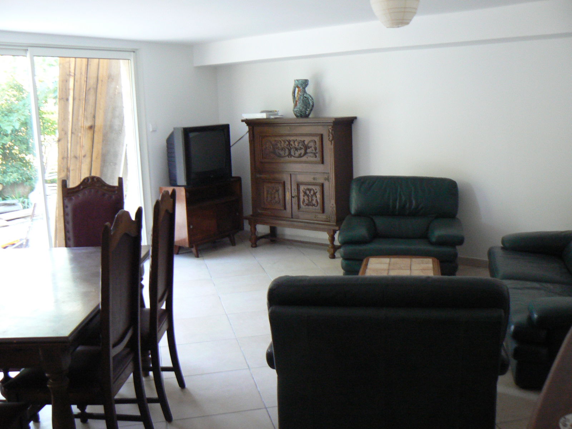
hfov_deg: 51.4
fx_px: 595
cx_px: 286
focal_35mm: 36
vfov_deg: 39.7
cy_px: 214
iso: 200
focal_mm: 6
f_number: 2.8
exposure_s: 1/20
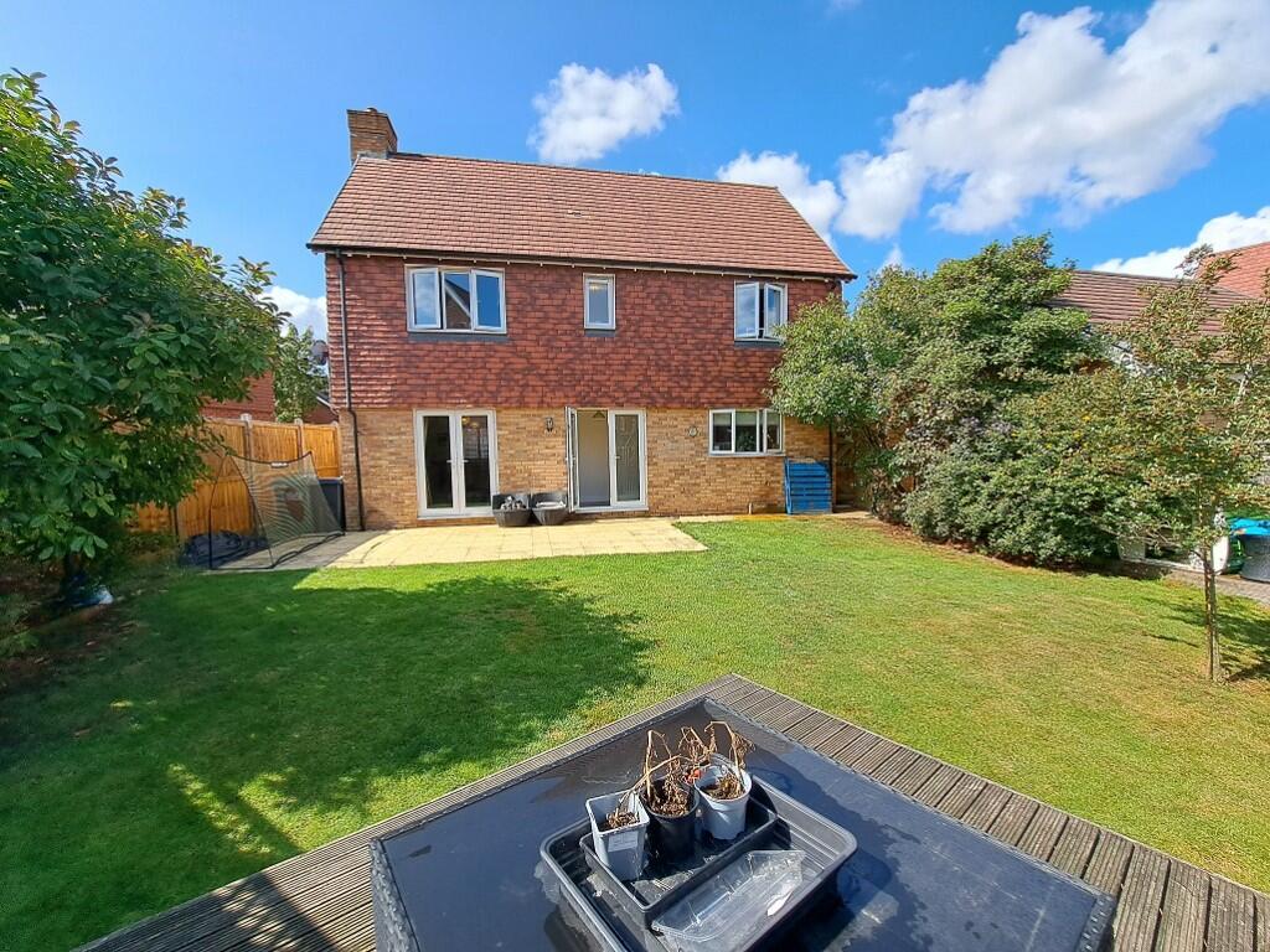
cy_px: 476
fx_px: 477
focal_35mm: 13
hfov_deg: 106.2
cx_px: 635
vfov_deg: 89.9
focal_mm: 1.74
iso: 50
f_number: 2.2
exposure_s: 1/1058
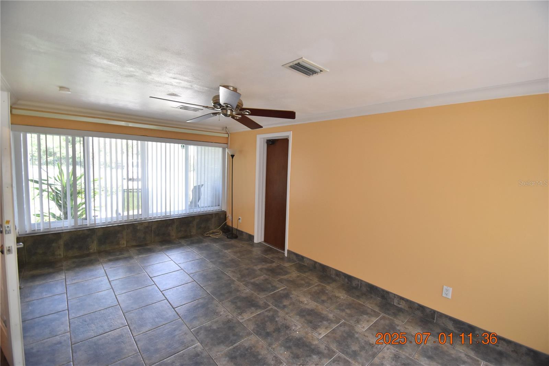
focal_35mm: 15
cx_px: 274
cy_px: 183
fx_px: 229
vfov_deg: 77.3
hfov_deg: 100.4
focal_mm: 10
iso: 800
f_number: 3.5
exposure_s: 1/180
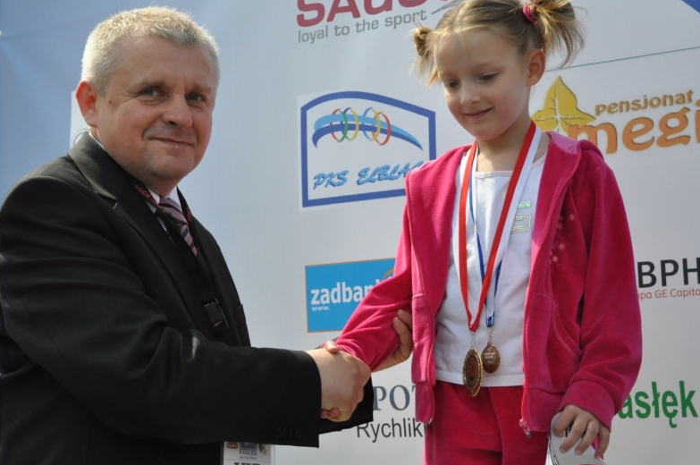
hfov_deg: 41.5
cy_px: 229
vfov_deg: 28.3
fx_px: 923
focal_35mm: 48
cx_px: 351
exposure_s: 1/4000
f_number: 4.5
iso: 1250
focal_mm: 31
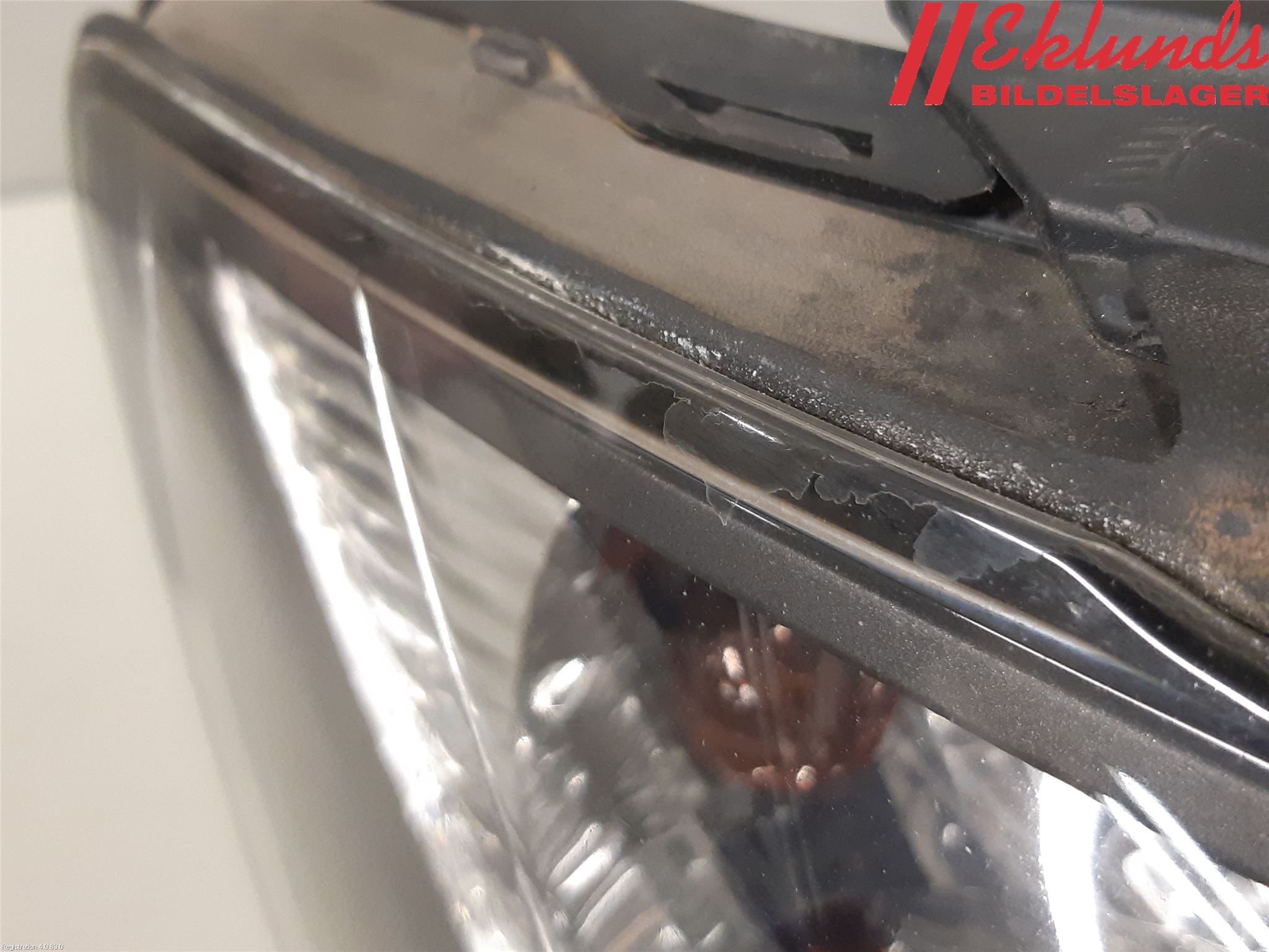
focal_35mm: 26
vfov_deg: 53.1
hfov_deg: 67.3
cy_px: 476
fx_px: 953
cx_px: 634
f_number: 1.7
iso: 250
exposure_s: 1/50
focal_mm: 3.93
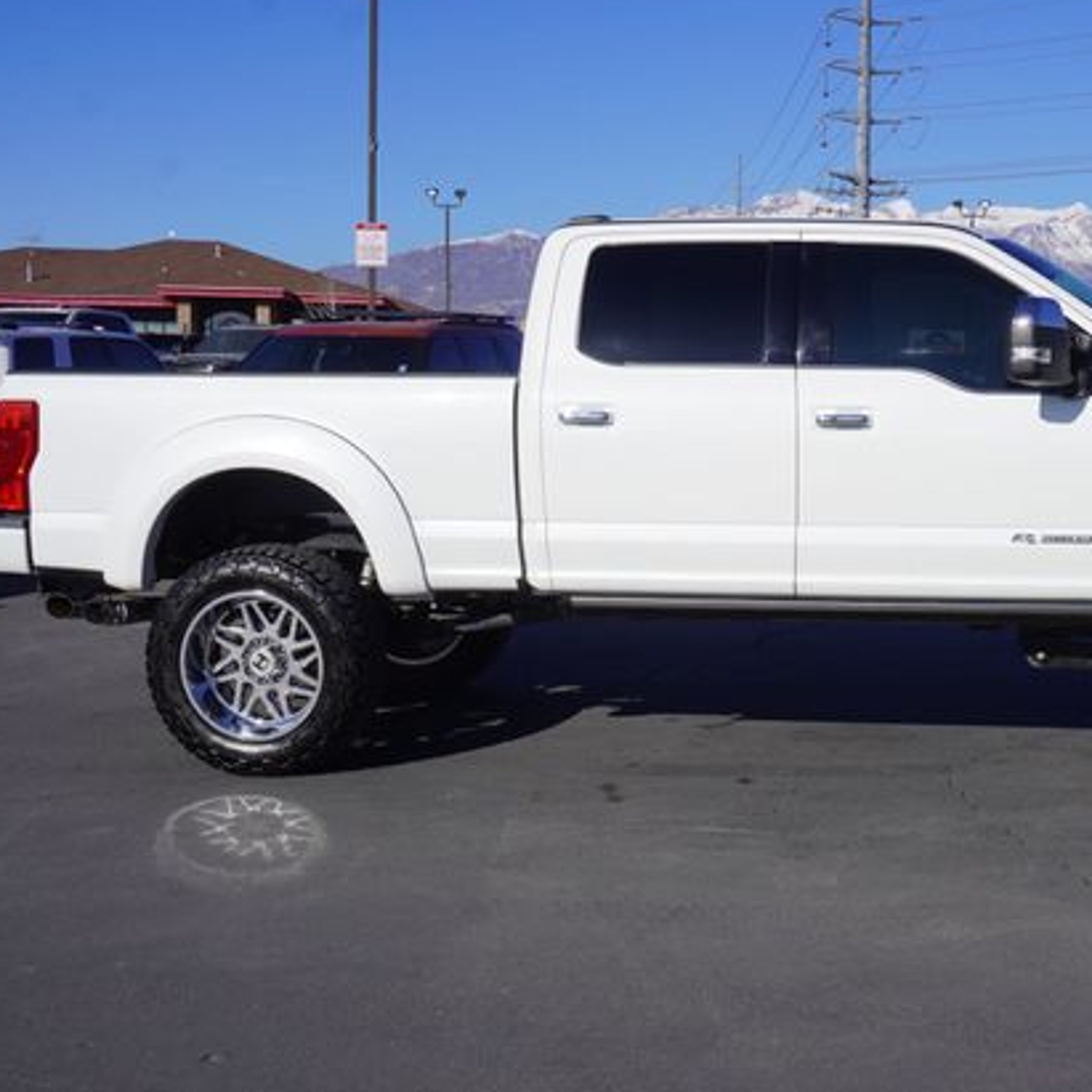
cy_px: 531
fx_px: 1772
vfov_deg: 34.2
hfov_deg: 33.8
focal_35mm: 50
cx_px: 773
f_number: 11
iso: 100
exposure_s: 1/250
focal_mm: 25
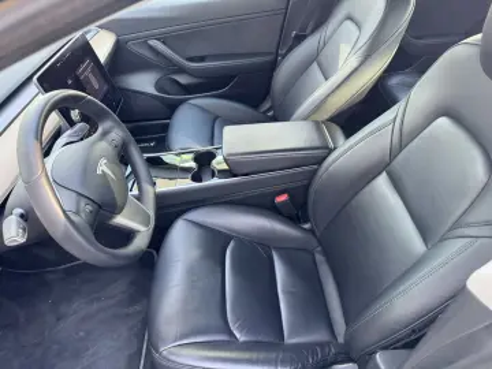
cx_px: 246
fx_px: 341
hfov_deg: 71.6
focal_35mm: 24
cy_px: 184
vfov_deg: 56.8
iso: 200
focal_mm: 6.76
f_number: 1.78
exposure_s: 1/94
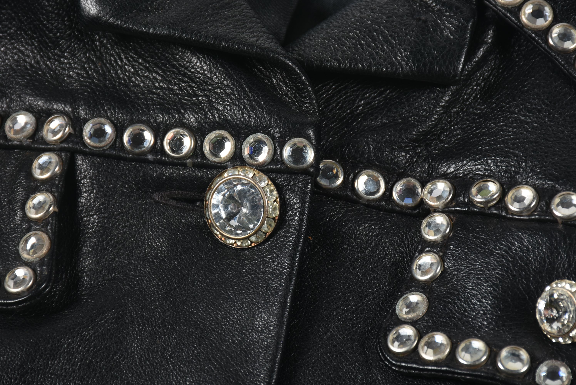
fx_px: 3363
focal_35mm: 210
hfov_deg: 9.8
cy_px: 192
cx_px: 288
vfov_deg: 6.6
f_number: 10
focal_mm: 140
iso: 200
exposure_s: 1/125
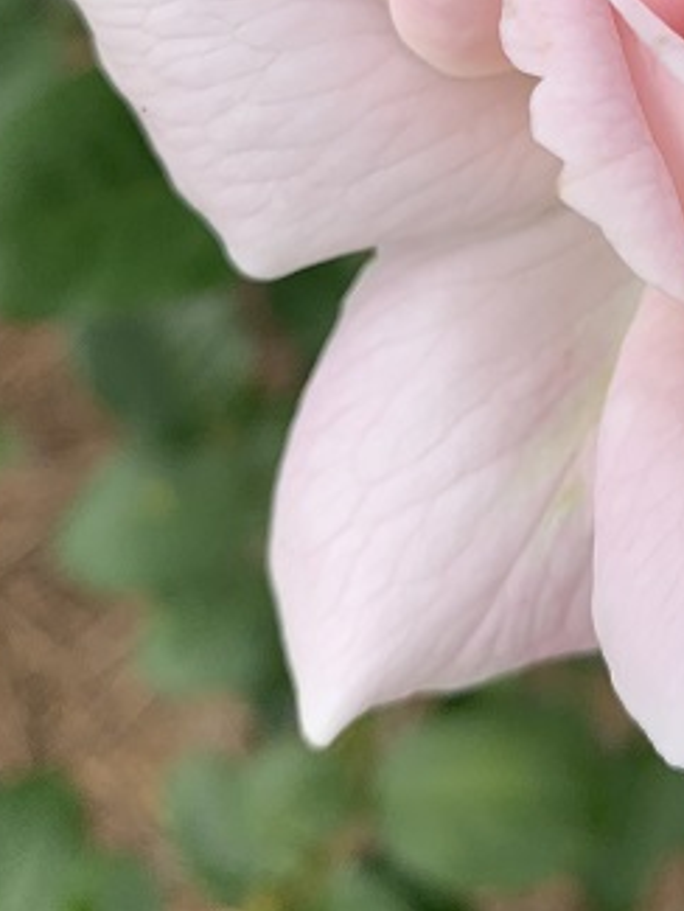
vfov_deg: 28.5
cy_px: 20
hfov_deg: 22.2
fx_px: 1685
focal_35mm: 64
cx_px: 664
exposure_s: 1/1880
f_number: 1.8
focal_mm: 4.25
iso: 25
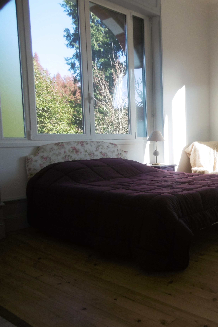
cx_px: 218
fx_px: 309
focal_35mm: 34
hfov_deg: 35.2
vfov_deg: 55.8
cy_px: 160
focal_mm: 4.3
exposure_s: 1/200
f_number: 3.1
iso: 100
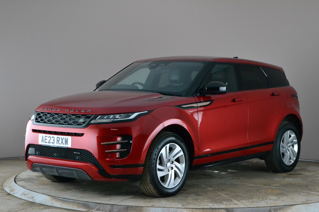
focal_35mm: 72
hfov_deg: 28.1
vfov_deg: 18.9
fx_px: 638
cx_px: 160
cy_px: 106
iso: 3200
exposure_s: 1/50
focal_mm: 48
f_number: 11
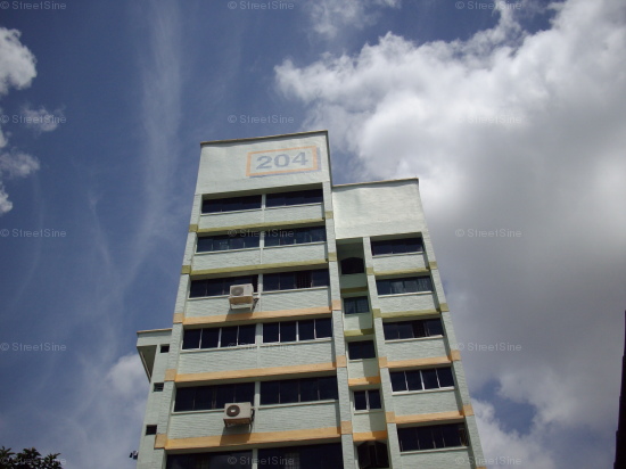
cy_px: 234
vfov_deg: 38.6
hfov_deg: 50.2
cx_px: 313
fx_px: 669
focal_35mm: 37
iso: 80
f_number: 5.6
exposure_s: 1/800
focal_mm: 6.2
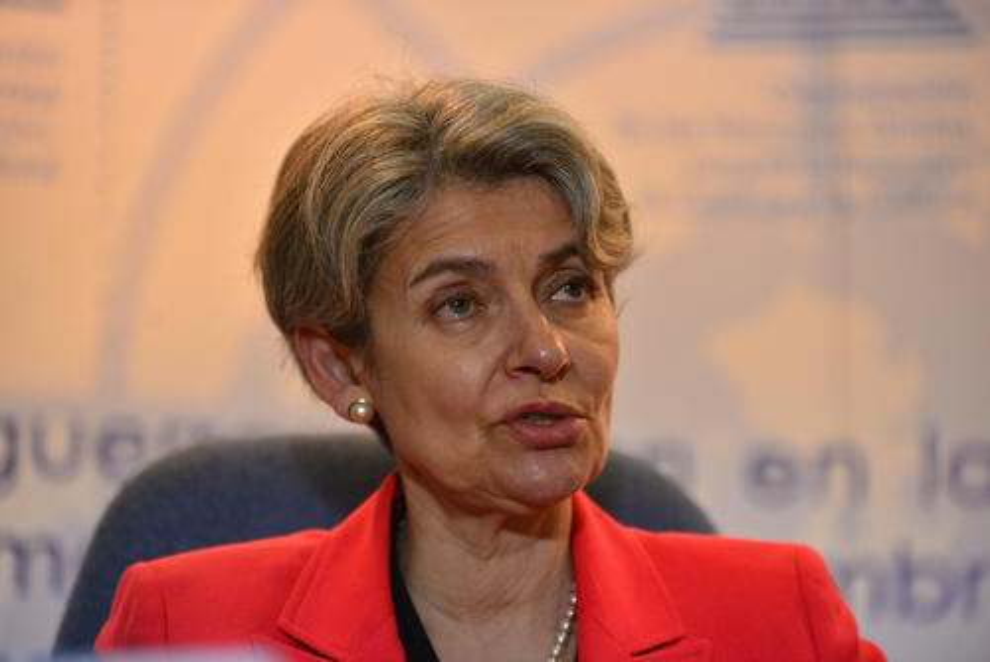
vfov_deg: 8.6
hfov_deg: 12.8
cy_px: 331
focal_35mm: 160
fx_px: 4402
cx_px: 495
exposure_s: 1/500
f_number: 2.8
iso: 1600
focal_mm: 160
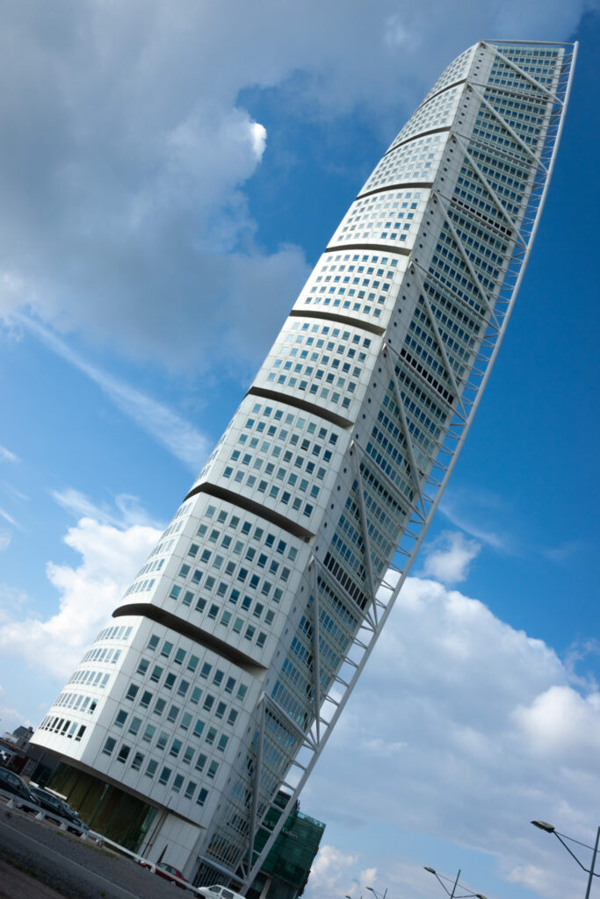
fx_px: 700
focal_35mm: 28
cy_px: 450
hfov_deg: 46.4
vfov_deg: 65.5
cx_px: 300
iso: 200
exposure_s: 1/250
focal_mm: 28
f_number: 14
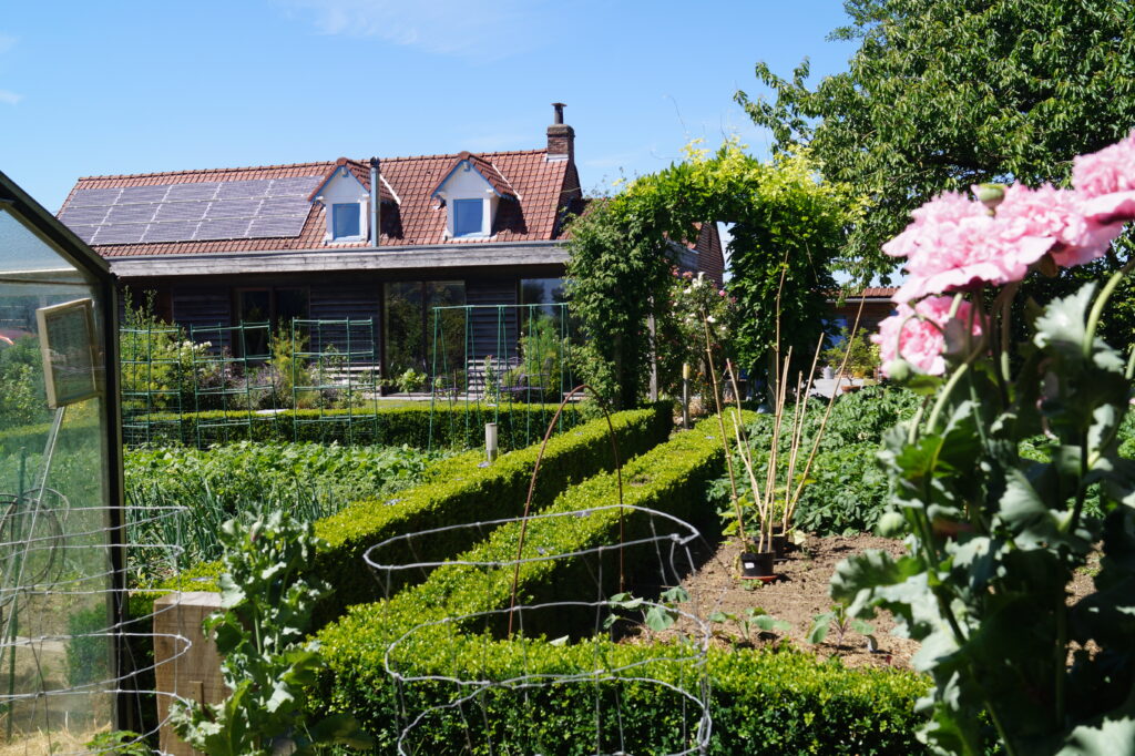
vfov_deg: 36.8
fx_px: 1135
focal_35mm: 36
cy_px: 378
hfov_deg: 53.1
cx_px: 568
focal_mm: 24
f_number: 10
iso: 100
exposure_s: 1/125
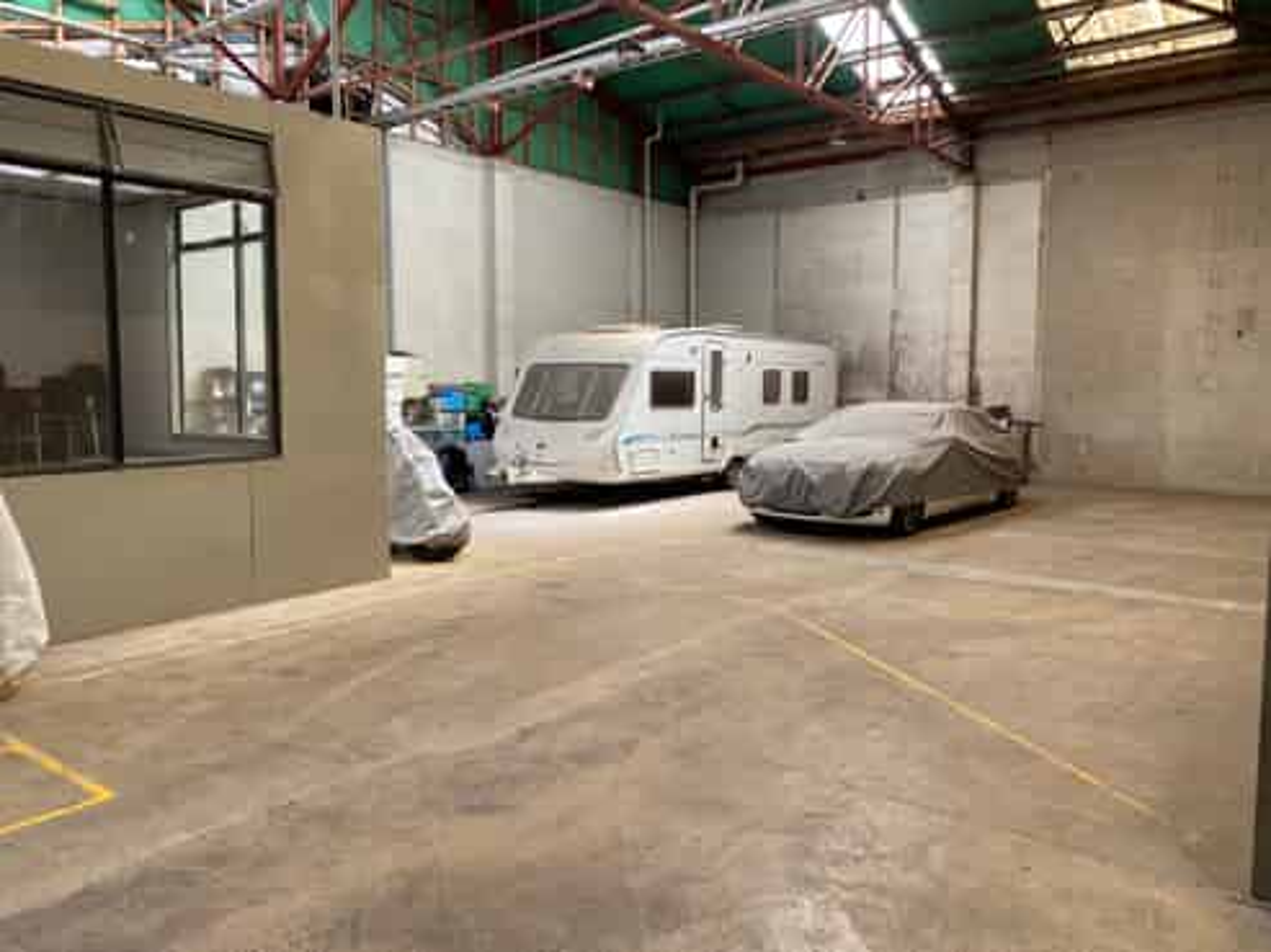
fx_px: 954
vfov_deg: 53.0
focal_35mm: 26
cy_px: 476
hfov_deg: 67.3
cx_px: 636
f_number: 1.8
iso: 64
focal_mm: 4.25
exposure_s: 1/122
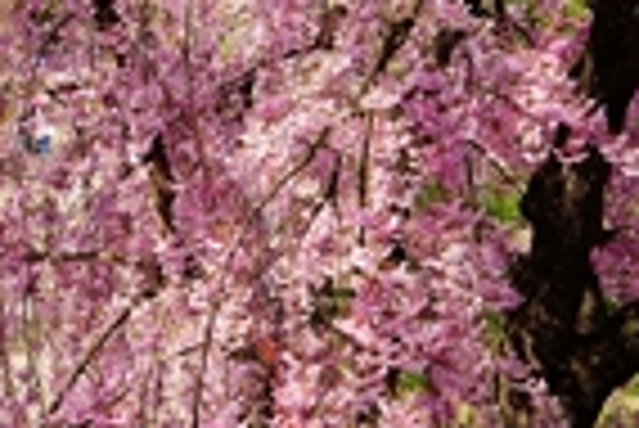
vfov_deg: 12.0
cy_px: 16
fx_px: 2008
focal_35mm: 113
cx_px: 148
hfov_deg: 18.0
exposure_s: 1/90
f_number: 6.7
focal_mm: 40
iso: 50
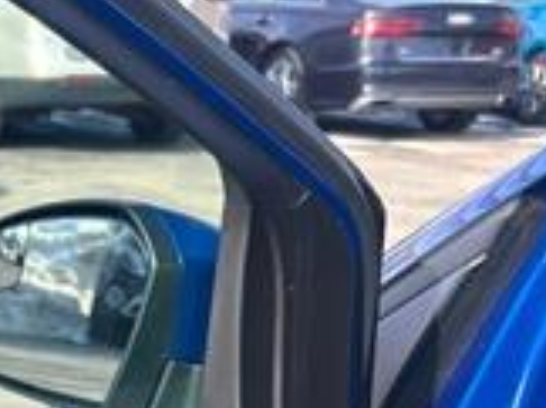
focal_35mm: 103
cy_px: 776
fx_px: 1622
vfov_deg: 12.8
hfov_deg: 17.7
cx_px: -192
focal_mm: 5.7
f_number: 1.5
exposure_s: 1/687
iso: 50
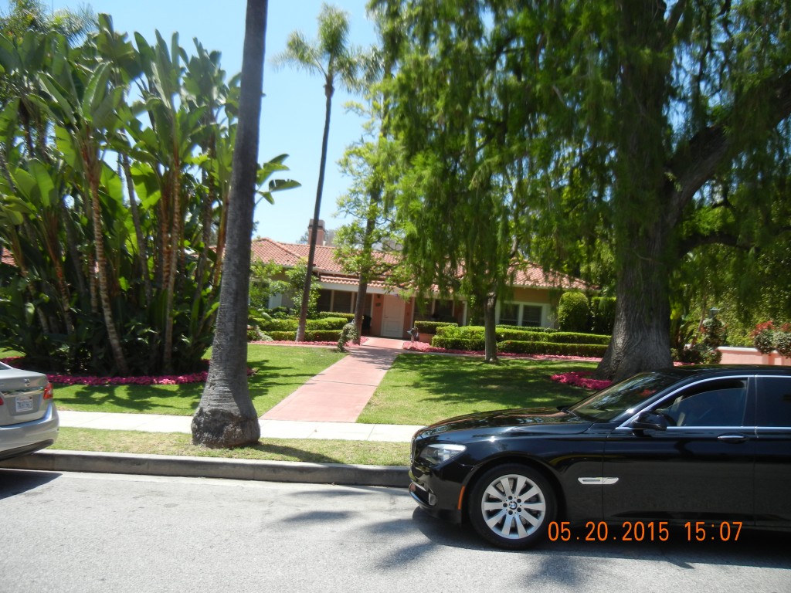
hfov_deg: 60.0
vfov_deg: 46.8
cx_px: 396
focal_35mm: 30
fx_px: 686
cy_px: 296
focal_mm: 5.4
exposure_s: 1/779
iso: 160
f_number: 3.5
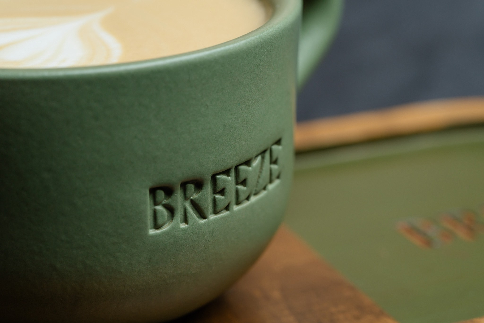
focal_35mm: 90
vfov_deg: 15.2
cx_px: 242
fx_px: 1210
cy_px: 162
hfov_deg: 22.6
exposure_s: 1/100
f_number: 8
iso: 100
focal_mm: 90
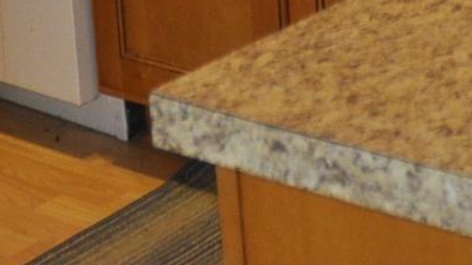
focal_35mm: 154
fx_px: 1927
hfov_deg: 13.1
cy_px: -561
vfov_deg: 7.0
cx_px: 735
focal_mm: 18
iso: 720
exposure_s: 1/125
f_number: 3.5
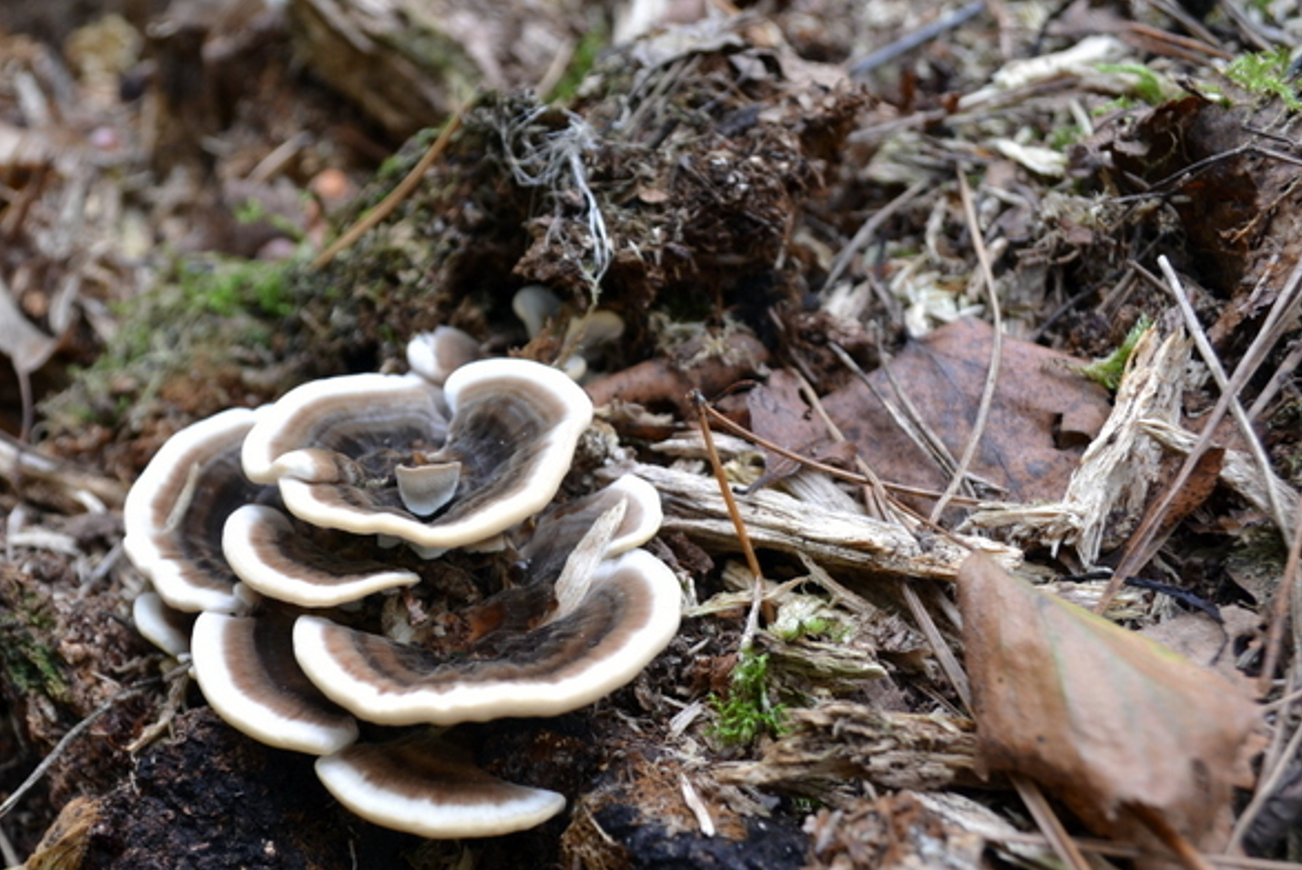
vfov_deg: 29.9
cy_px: 493
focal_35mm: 45
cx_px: 475
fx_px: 1628
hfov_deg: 43.2
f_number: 6.3
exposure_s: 1/60
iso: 400
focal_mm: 22
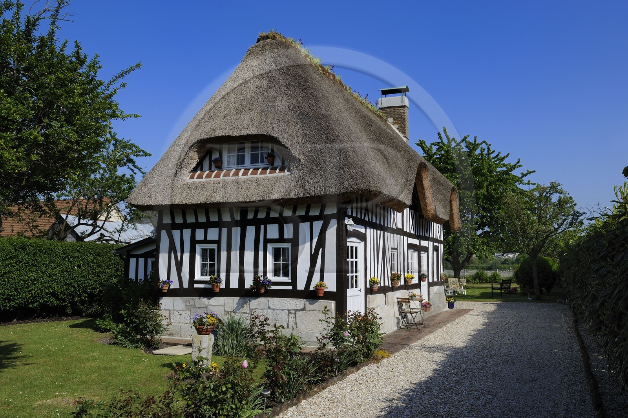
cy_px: 209
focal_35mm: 34
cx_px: 314
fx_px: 593
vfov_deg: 38.8
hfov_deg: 55.8
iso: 200
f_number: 14
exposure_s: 1/160
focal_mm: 34
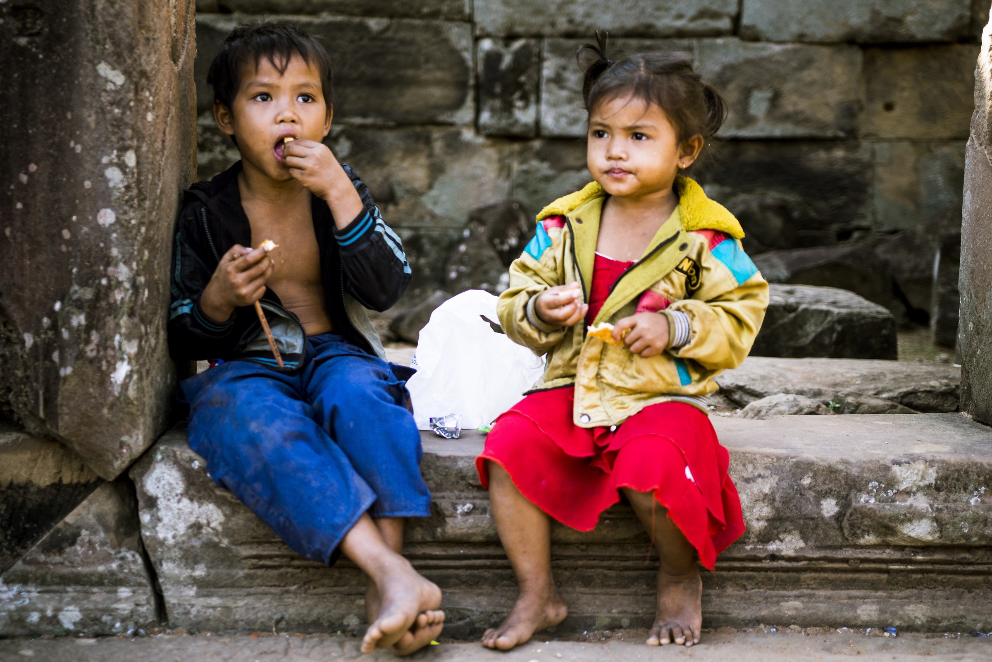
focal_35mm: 52
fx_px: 1447
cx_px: 496
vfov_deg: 25.8
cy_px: 331
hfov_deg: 37.9
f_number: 1.8
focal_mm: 35
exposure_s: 1/400
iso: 100
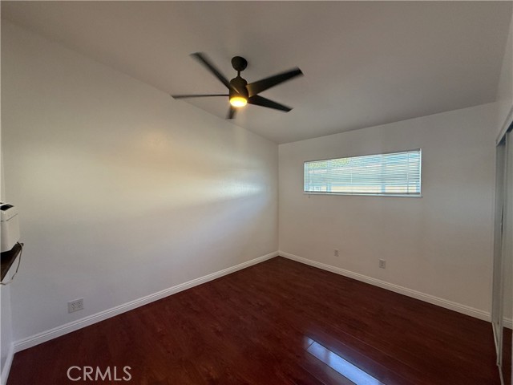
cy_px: 192
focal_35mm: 14
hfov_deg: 102.1
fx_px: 207
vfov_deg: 85.7
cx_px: 256
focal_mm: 2.22
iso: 200
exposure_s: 1/120
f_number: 2.2
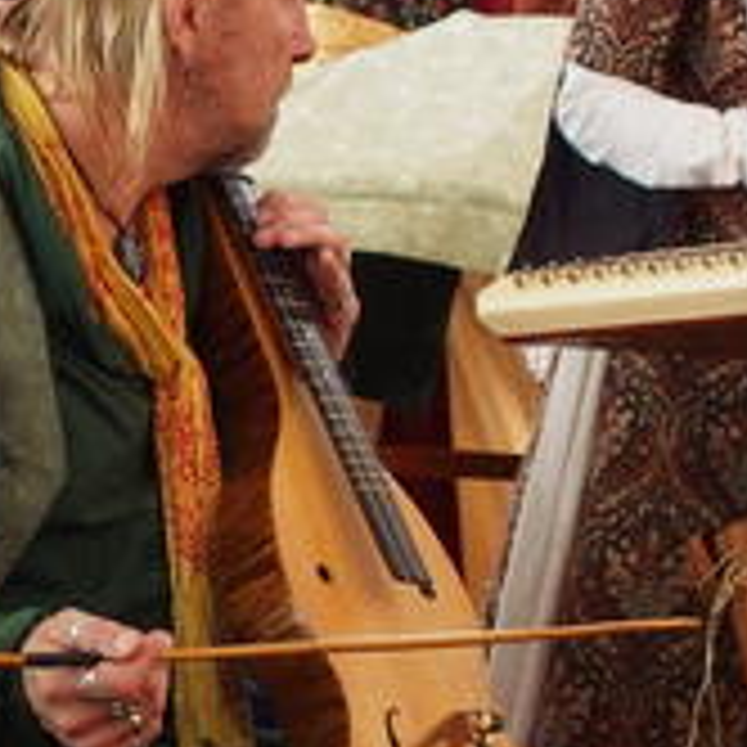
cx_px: 117
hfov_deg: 8.6
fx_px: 4981
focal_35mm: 204
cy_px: 256
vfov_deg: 8.6
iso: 500
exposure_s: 1/60
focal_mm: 17.8
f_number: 2.8
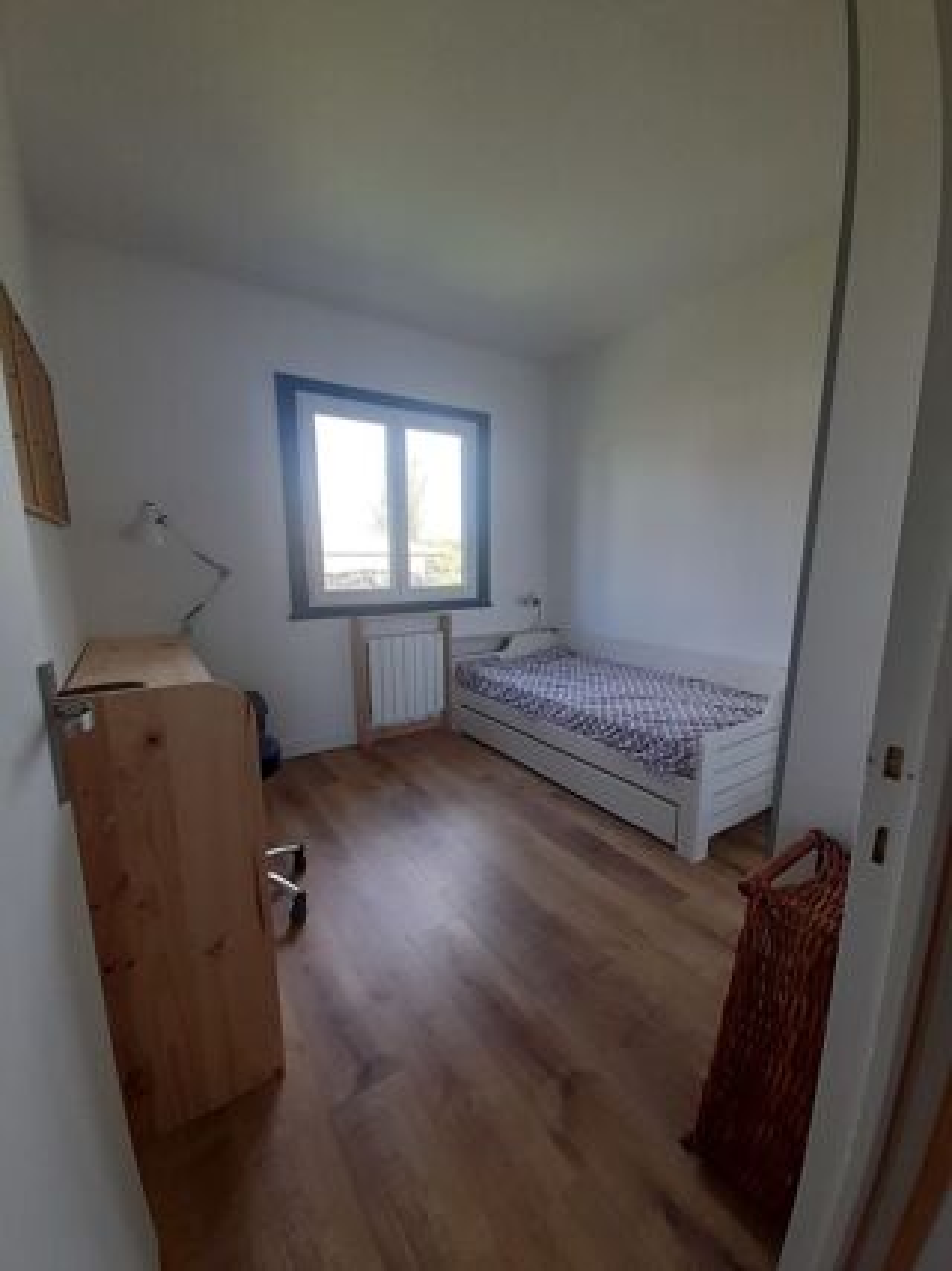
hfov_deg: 89.9
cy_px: 636
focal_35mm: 13
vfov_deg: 106.2
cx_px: 476
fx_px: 477
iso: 64
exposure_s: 1/50
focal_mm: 1.42
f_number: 2.2
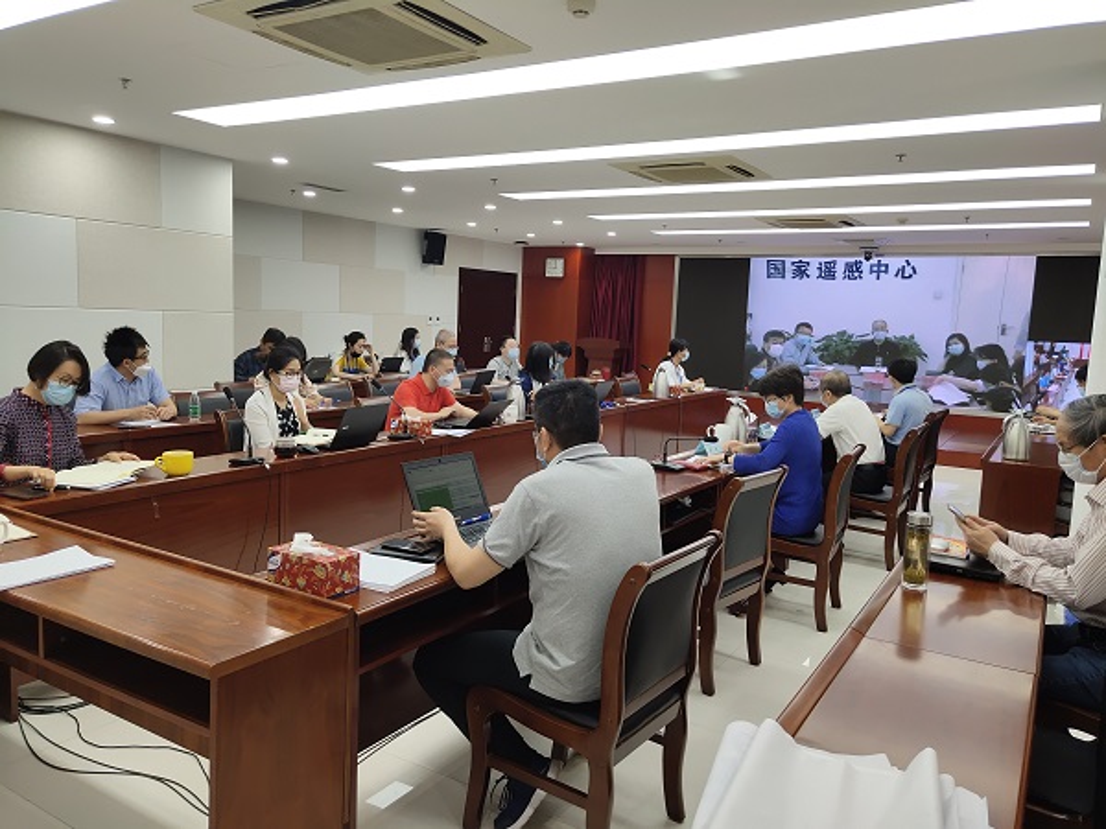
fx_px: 959
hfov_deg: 60.0
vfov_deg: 46.8
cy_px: 414
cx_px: 553
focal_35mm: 30
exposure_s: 1/100
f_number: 1.8
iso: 54
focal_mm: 4.35
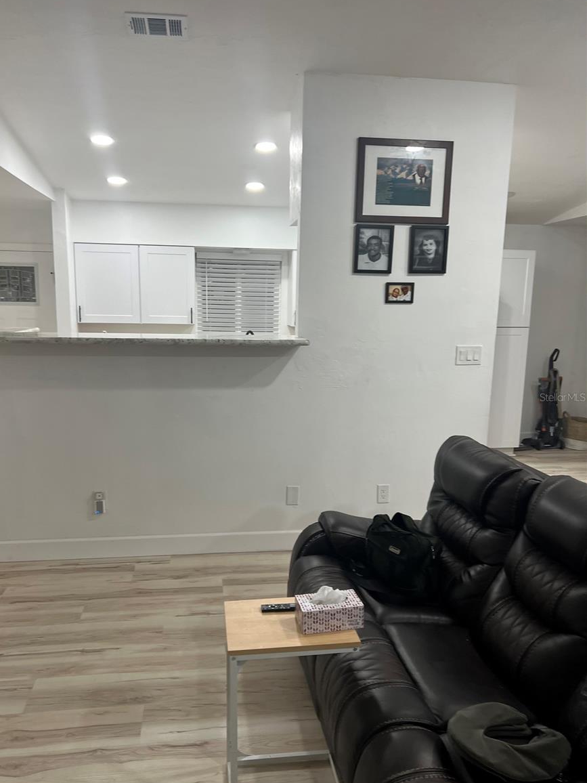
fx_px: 610
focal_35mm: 27
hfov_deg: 51.3
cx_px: 283
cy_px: 397
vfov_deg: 65.3
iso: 125
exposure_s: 1/120
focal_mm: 5.7
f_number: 1.5
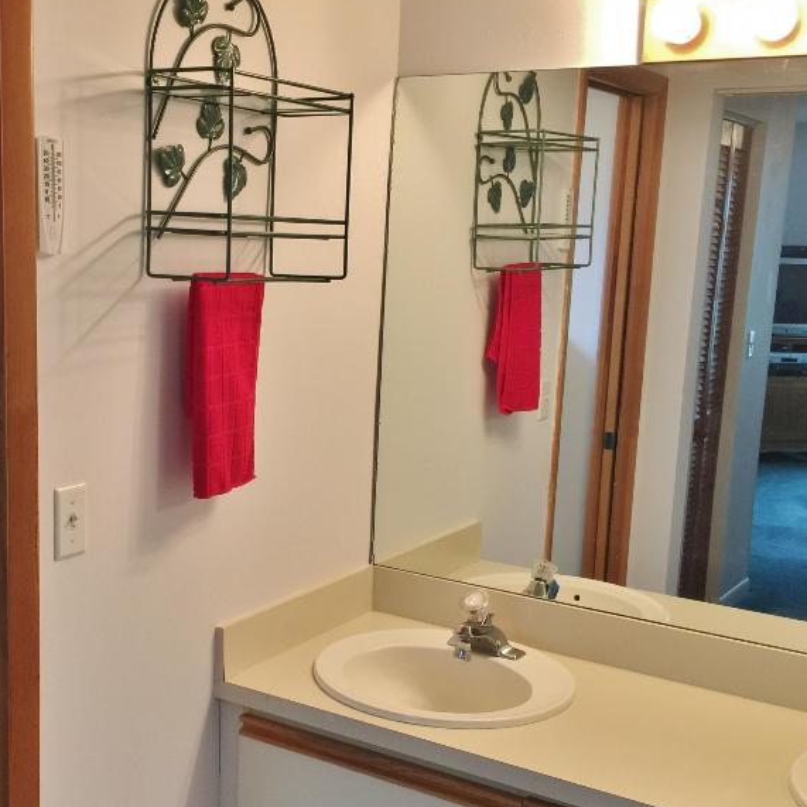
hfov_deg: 36.5
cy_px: 482
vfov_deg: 36.7
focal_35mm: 46
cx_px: 277
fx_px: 1213
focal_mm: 4.15
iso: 32
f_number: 2.2
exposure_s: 1/15
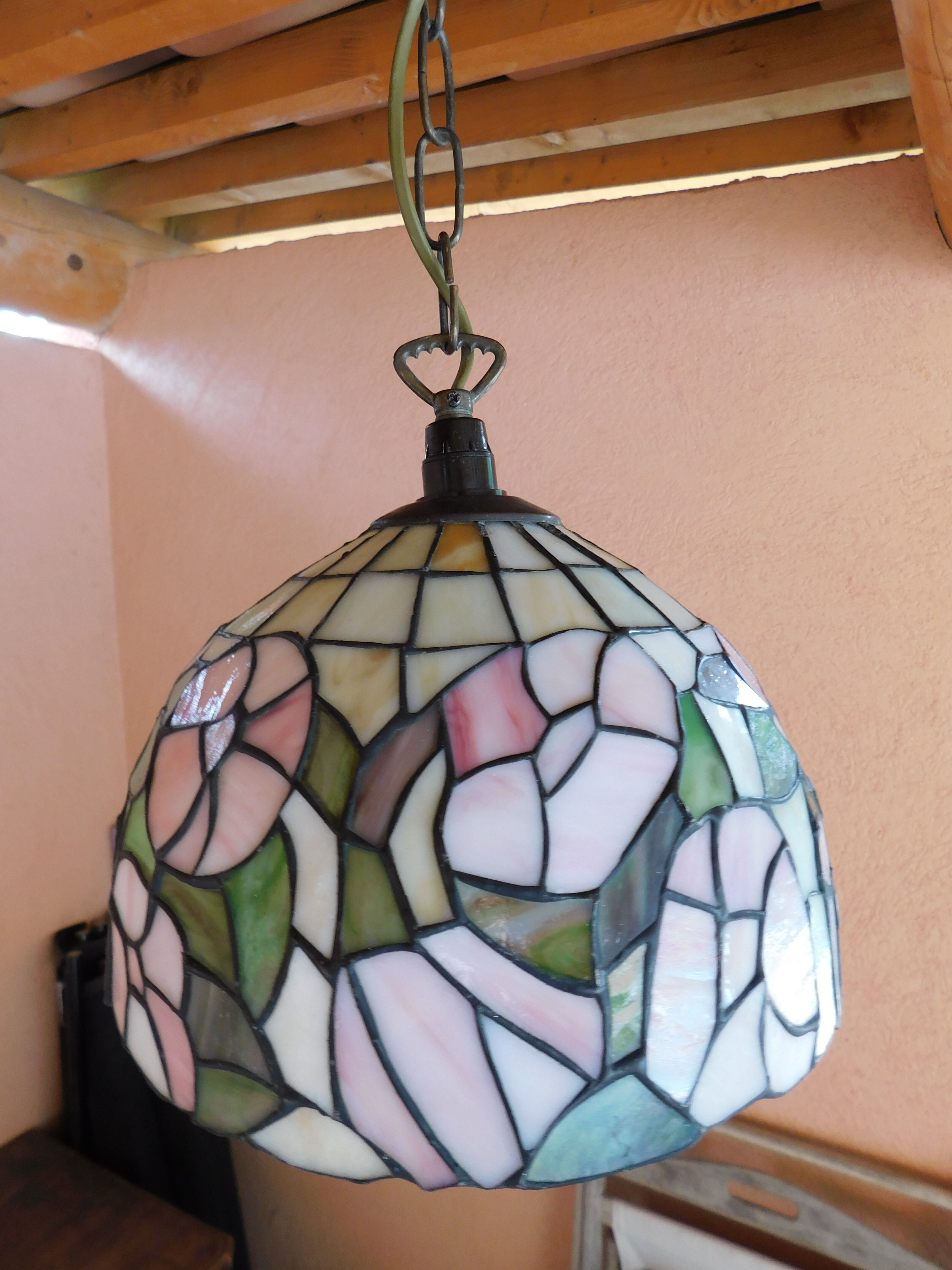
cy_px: 635
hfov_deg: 58.9
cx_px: 476
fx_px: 843
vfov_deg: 73.9
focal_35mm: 23
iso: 140
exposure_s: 1/30
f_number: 3
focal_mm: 4
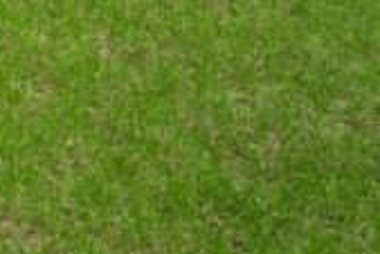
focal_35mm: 90
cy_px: -301
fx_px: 951
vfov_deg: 12.7
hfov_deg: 11.6
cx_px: -756
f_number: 2.8
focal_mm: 14
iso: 64
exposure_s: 1/640
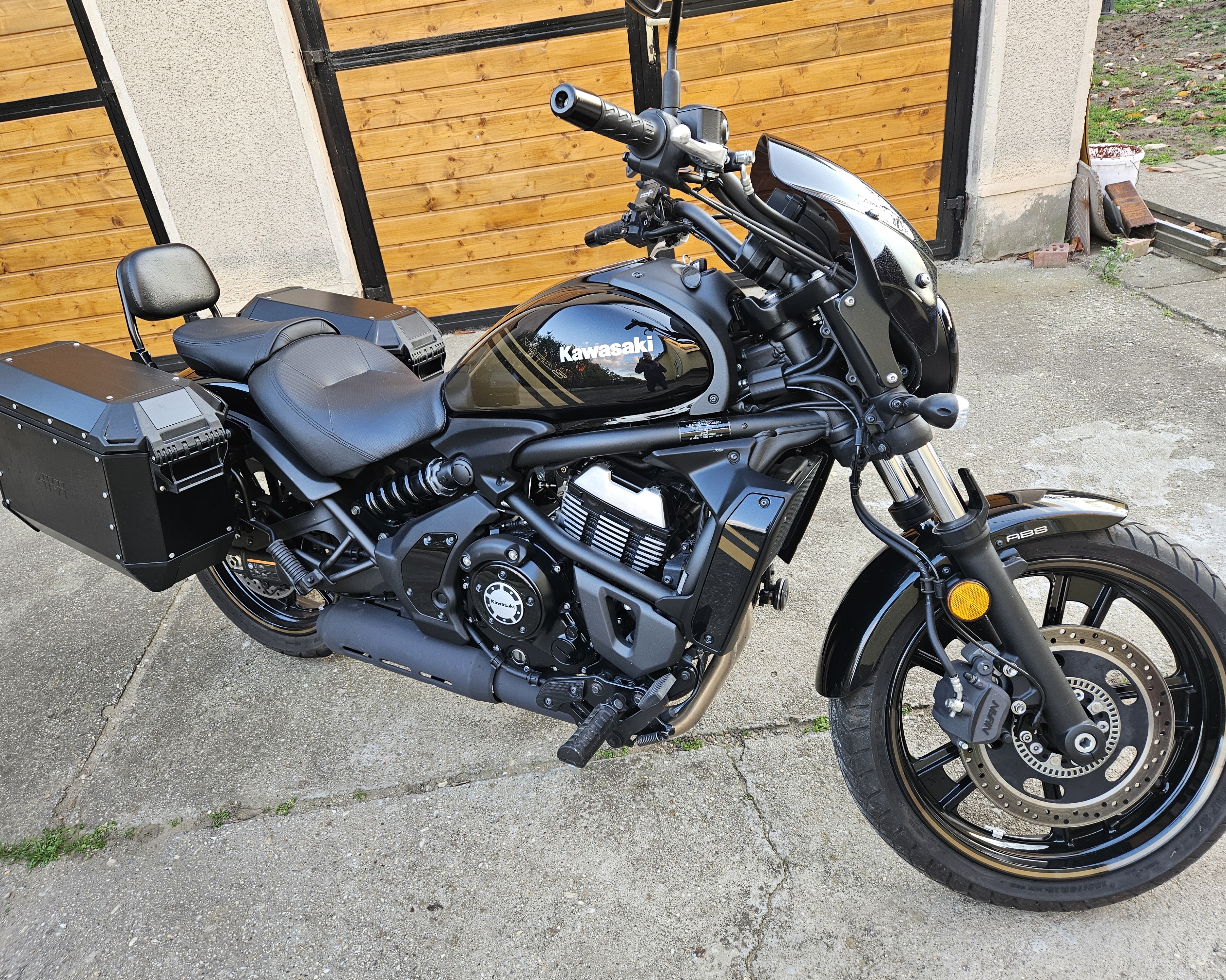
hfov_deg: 70.2
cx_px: 578
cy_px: 490
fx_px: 871
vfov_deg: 58.8
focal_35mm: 24
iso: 125
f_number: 1.8
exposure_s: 1/100
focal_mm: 5.4
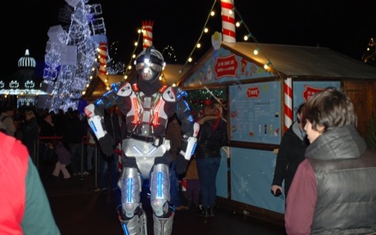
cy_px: 114
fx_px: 451
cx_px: 190
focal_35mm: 44
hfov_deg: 45.3
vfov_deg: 29.2
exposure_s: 1/60
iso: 200
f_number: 2.8
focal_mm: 28
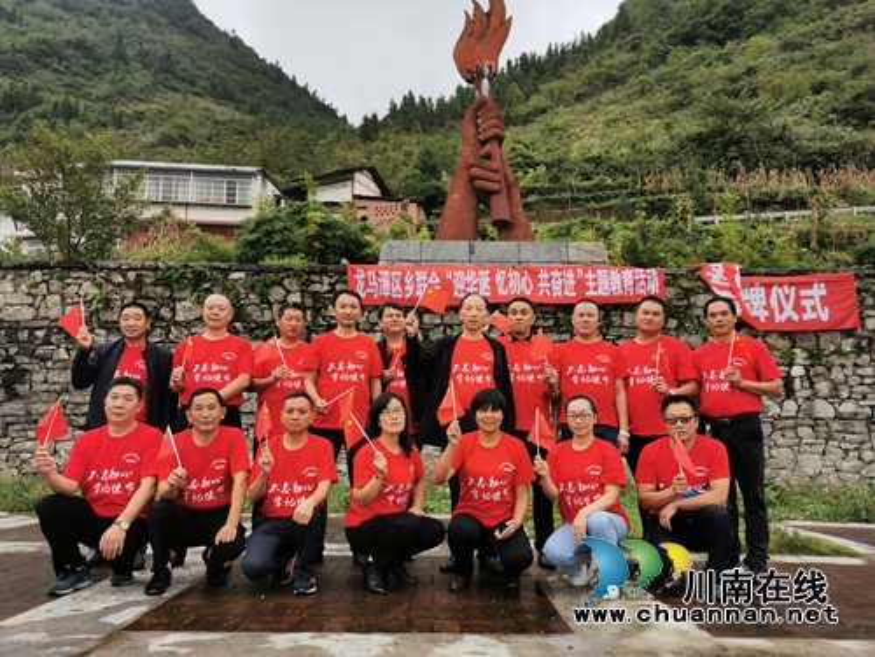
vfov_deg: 51.4
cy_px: 328
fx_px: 682
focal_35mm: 27
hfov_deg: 65.3
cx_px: 438
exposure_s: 1/877
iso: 50
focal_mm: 5.58
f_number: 1.8
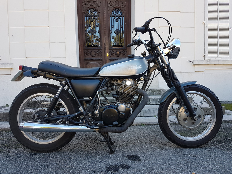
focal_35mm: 26
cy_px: 87
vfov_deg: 53.1
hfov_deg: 67.3
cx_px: 116
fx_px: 174
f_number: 1.7
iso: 40
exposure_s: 1/251
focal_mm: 4.2
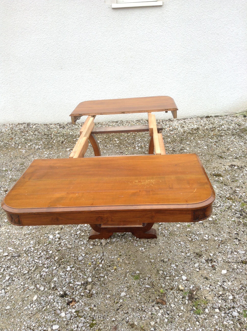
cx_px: 124
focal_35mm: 33
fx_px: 315
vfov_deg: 55.4
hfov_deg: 42.8
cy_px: 166
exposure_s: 1/40
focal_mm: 3.3
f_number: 2.4
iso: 25
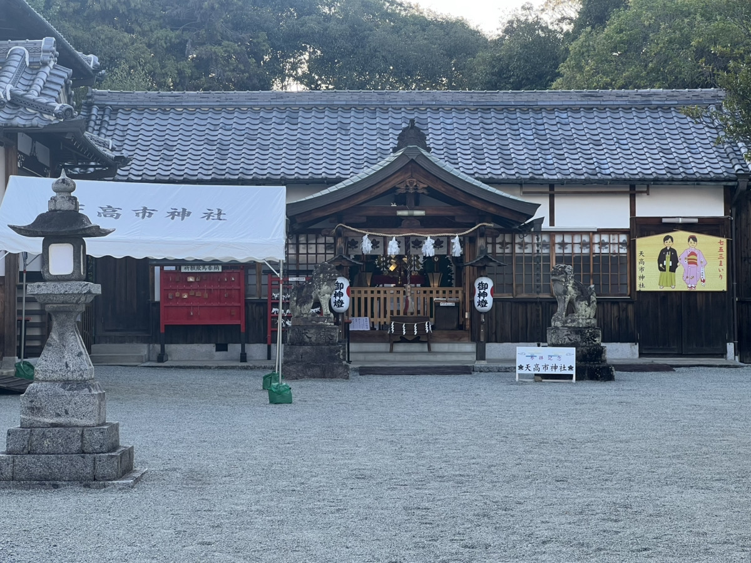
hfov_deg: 25.3
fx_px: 1671
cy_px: 282
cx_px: 376
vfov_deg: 19.1
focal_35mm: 77
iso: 40
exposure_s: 1/99
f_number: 2.8
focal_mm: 9
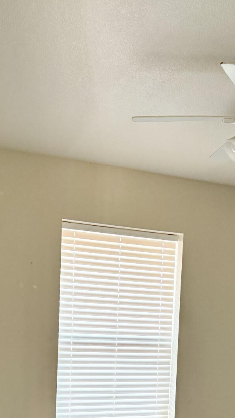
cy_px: 356
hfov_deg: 24.4
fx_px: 543
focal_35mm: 49
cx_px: 141
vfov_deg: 39.8
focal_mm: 6.76
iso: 500
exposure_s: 1/60
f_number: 1.78
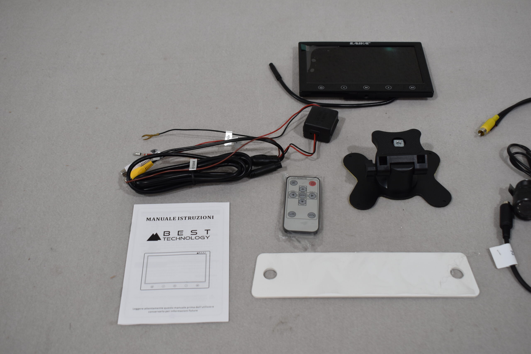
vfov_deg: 30.9
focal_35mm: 44
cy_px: 177
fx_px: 642
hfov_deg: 45.0
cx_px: 266
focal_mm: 29
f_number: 5.6
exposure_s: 1/125
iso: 360
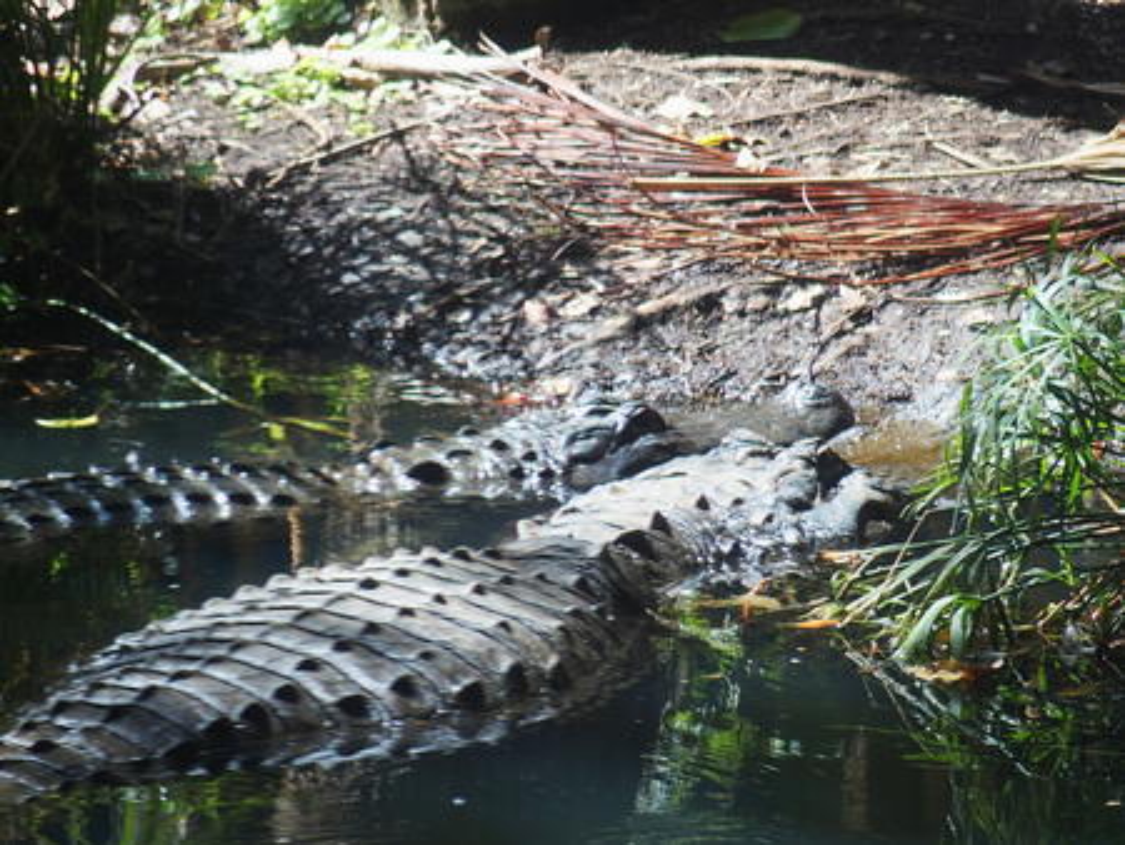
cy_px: 422
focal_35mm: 300
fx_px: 9755
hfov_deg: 6.6
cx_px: 562
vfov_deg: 5.0
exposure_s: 1/400
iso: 100
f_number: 2.8
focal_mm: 64.3
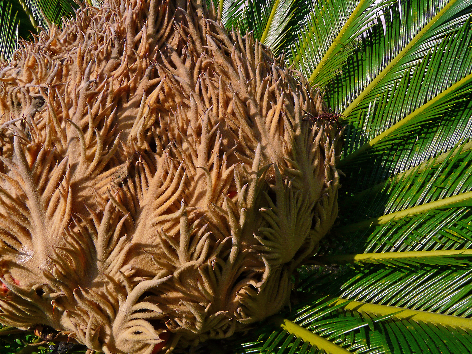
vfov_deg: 49.7
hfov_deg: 63.4
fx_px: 382
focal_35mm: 28
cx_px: 236
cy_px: 177
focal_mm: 4.6
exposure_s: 1/500
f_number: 5.6
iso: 100
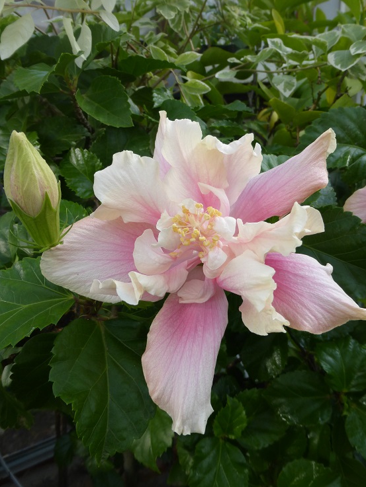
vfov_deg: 69.4
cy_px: 238
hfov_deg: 54.9
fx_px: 352
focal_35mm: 25
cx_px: 190
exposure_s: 1/125
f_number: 3.3
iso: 100
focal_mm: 4.3
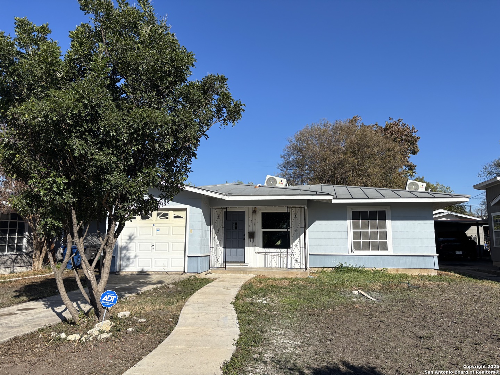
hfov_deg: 67.3
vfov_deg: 53.1
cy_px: 188
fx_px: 376
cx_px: 250
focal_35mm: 26
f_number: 1.6
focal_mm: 5.96
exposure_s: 1/4630
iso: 50
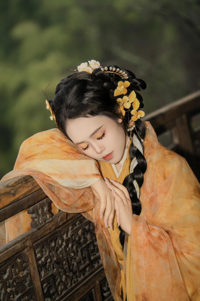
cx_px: 100
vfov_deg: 20.2
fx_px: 842
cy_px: 150
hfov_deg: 13.6
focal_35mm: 101
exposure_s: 1/125
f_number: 2.8
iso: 320
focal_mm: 101
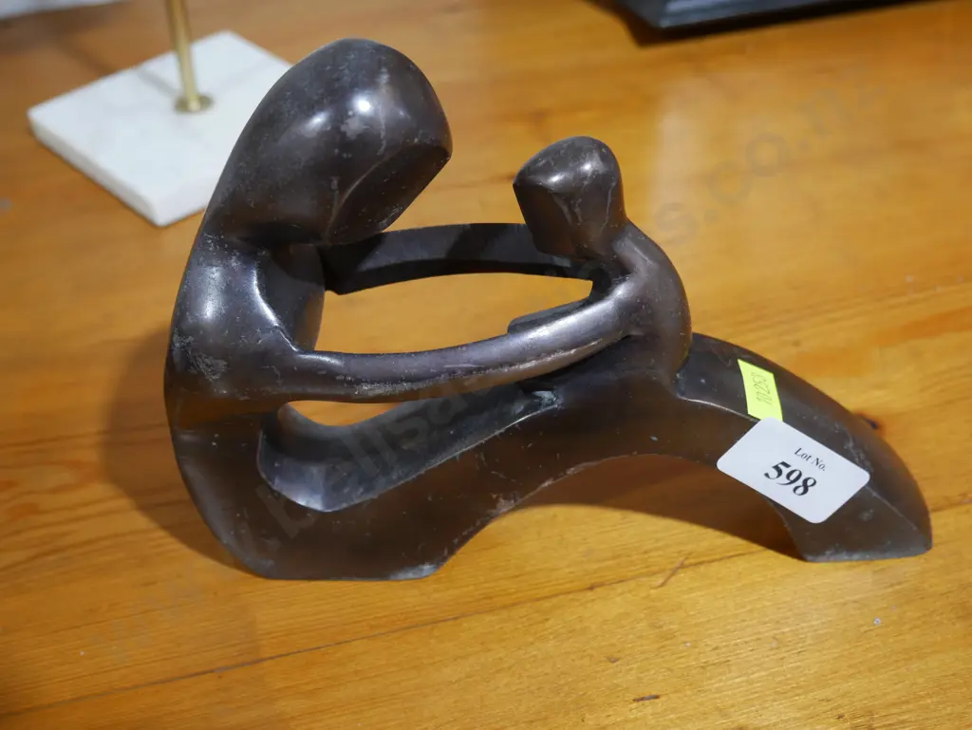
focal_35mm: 44
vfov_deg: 32.9
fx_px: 1236
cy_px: 365
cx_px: 486
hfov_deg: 42.9
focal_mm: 22
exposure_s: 1/60
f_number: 4.7
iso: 640
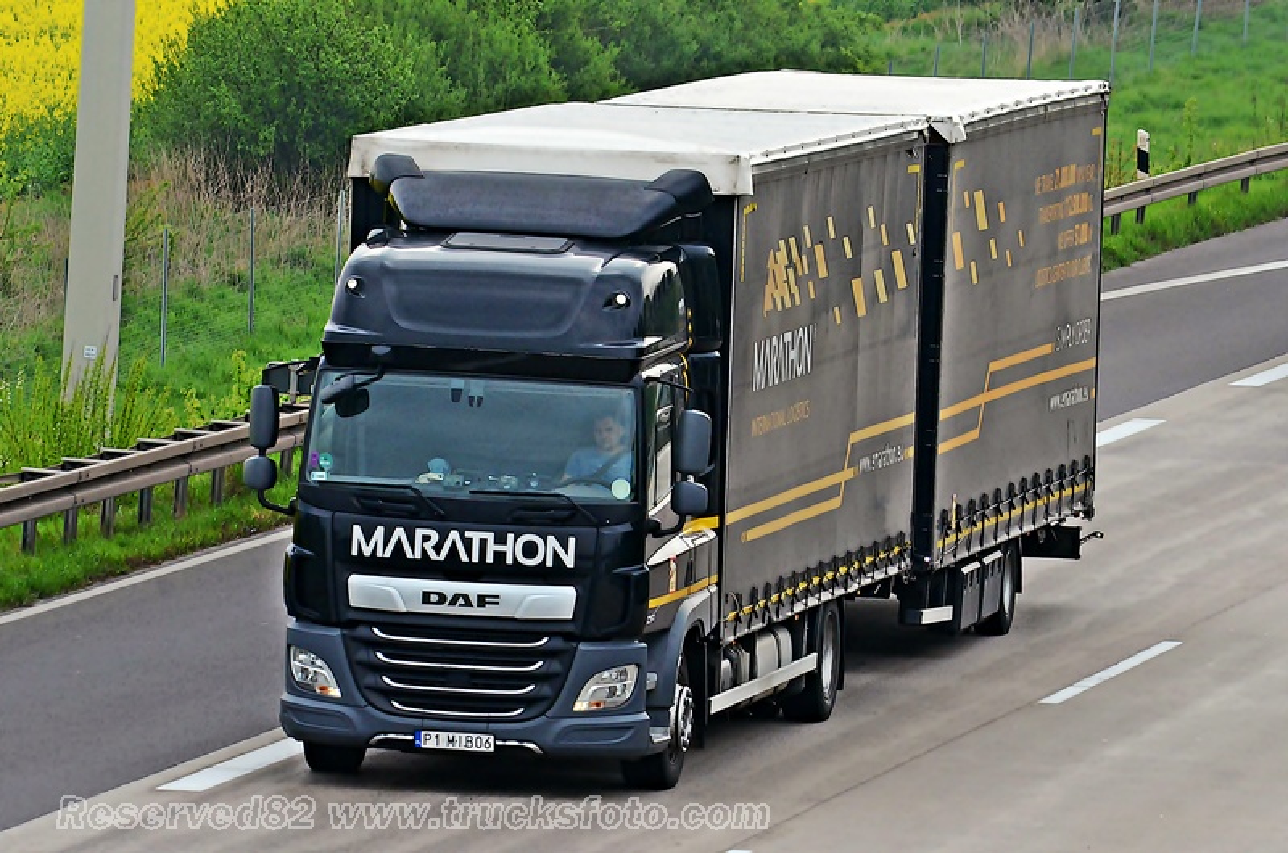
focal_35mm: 330
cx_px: 644
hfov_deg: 6.3
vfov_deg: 4.1
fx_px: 11783
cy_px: 426
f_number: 10
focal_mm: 220
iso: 800
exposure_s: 1/640
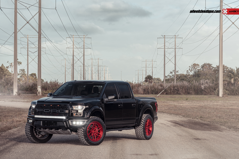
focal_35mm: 108
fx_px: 717
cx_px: 119
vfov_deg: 12.7
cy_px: 80
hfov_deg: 18.9
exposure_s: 1/100
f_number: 8
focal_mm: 105
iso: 200
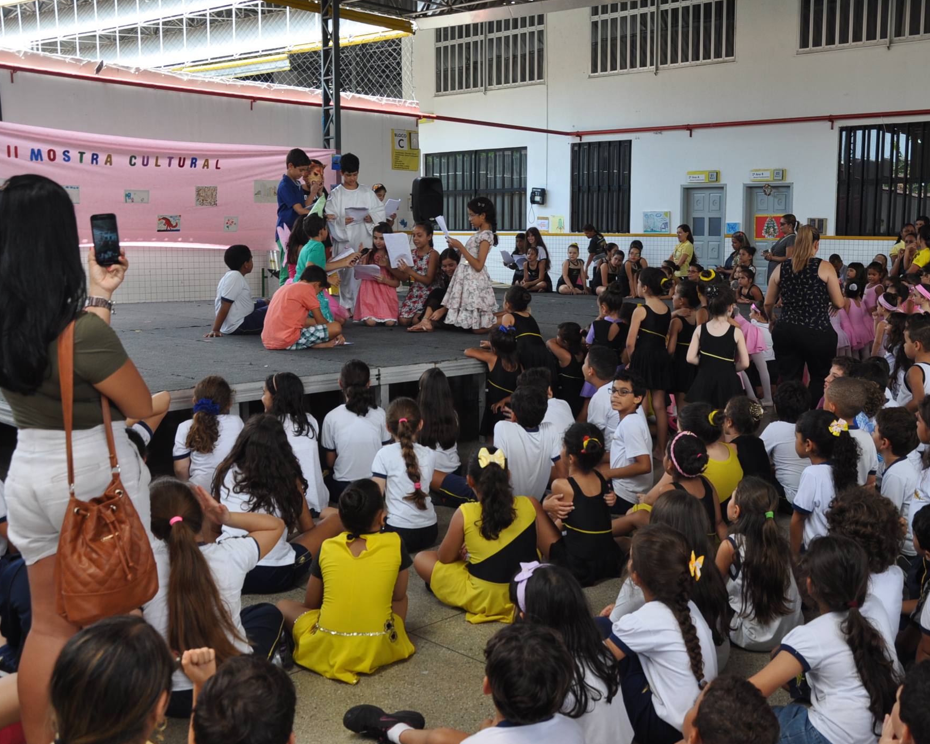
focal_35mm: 38
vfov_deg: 39.2
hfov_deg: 47.7
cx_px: 548
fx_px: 1046
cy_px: 376
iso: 280
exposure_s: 1/125
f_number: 5.6
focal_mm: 22
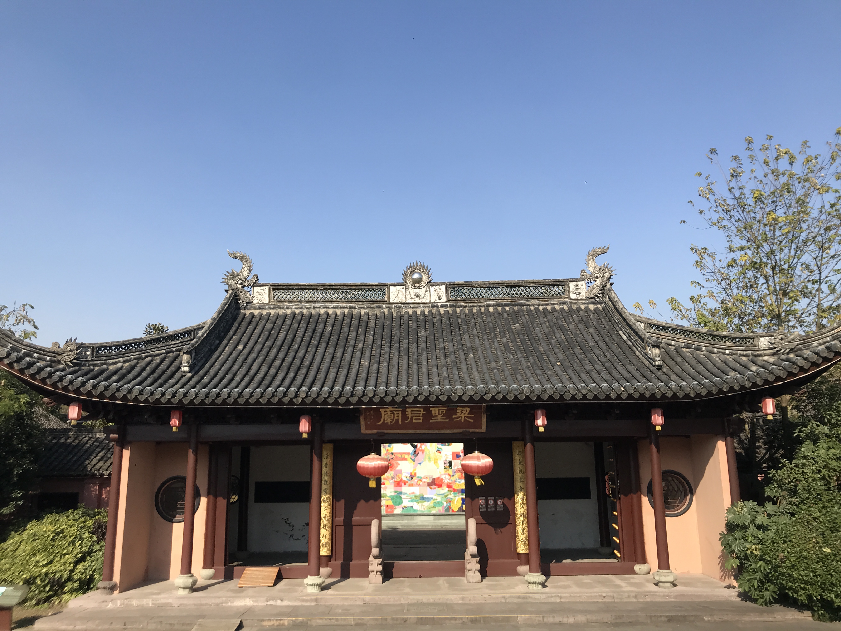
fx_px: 680
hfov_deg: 63.4
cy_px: 316
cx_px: 420
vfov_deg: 49.7
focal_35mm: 28
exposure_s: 1/1880
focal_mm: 3.99
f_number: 1.8
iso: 20
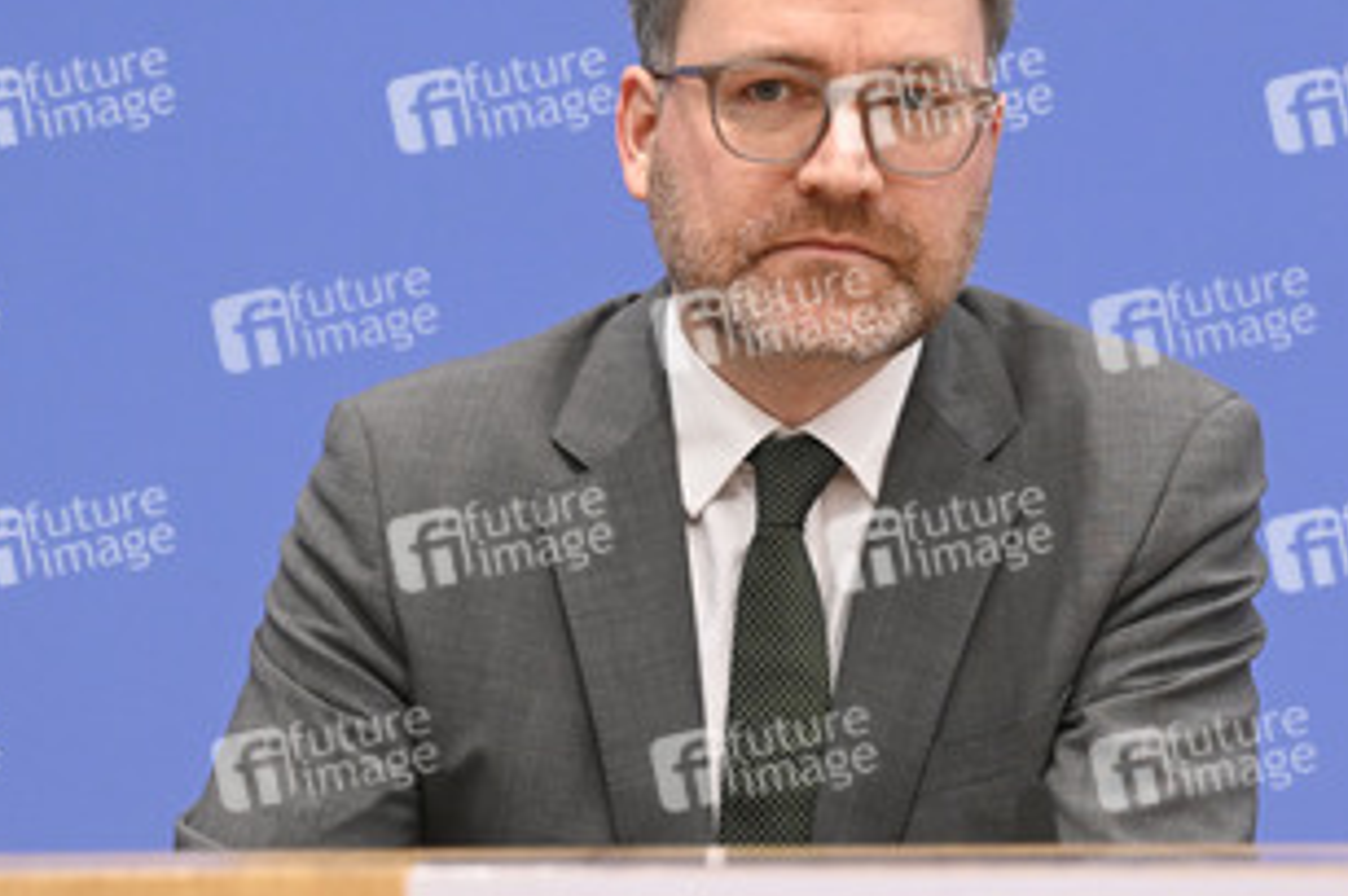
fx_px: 4676
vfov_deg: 10.9
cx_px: 823
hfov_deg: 16.4
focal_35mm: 125
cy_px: 430
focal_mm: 85
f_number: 5.6
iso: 5000
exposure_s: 1/500
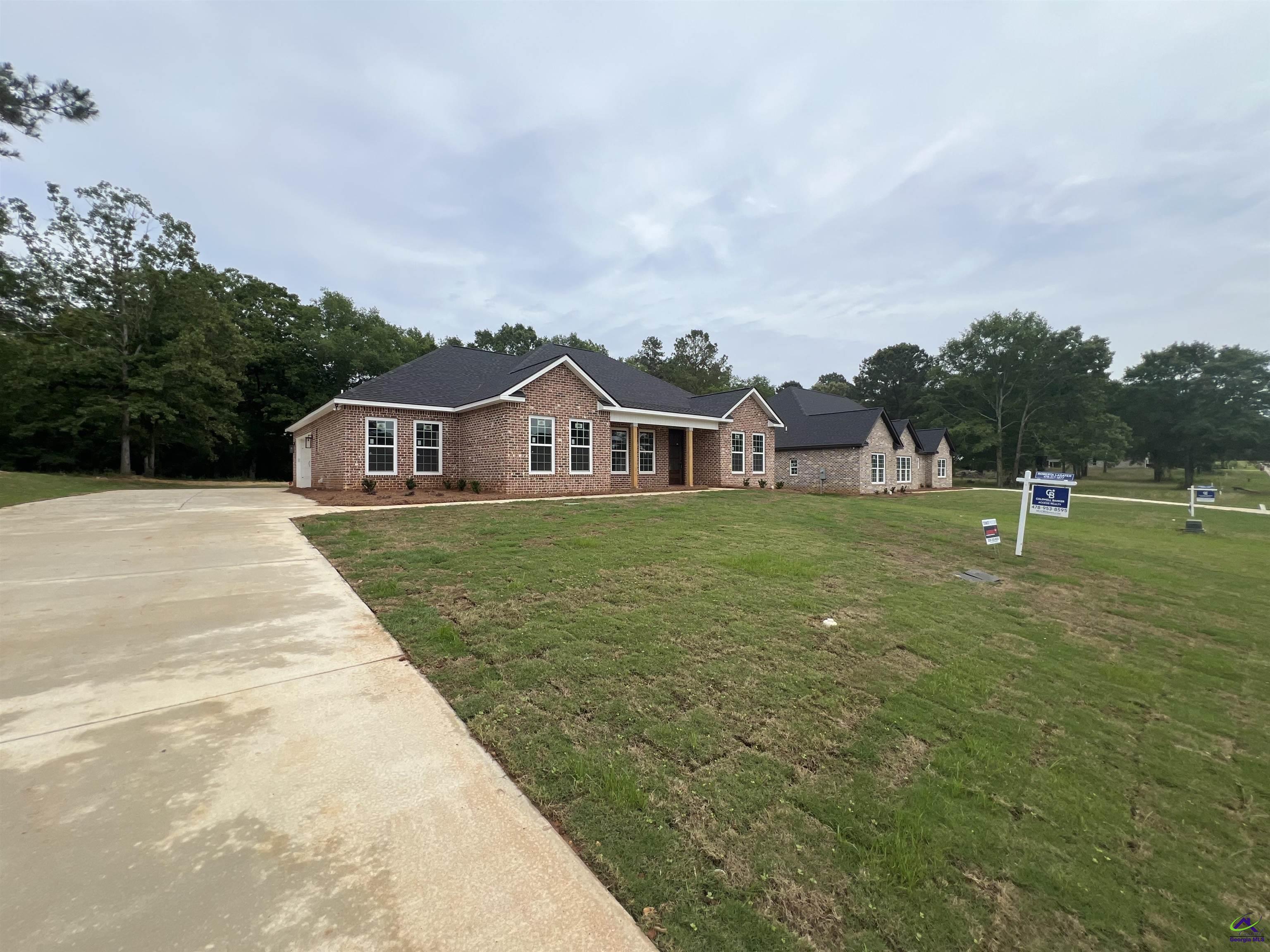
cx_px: 635
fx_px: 477
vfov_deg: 89.9
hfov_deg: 106.2
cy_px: 476
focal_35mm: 13
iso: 32
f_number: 1.8
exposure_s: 1/1597
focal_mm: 1.57
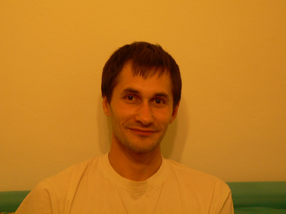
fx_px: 768
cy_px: 107
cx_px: 143
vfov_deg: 15.9
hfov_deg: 21.1
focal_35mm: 93
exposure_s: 1/20
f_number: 2.8
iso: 200
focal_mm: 15.5
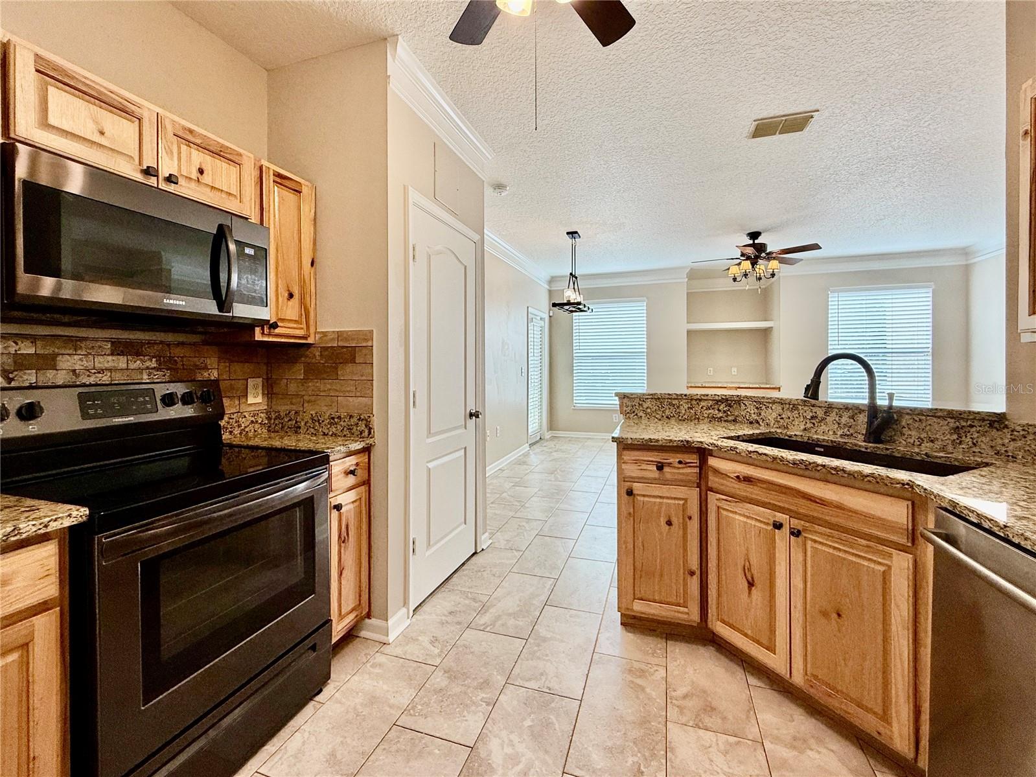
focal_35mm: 14
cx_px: 518
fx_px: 419
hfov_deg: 102.1
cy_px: 388
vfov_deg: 85.7
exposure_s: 1/120
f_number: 2.2
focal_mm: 2.22
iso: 64
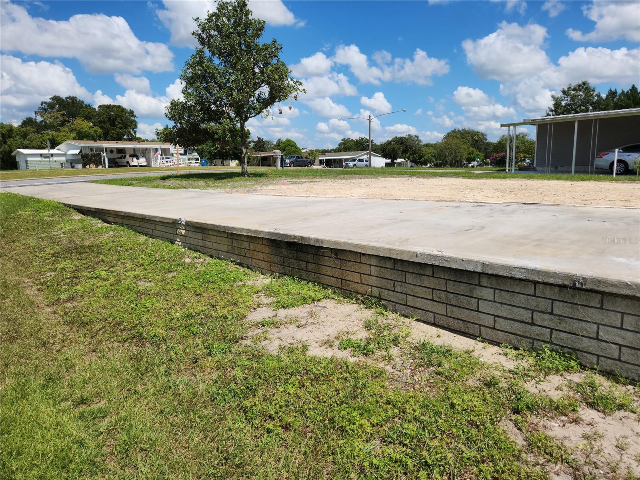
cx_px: 320
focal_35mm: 23
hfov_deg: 73.9
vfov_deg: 58.9
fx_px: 425
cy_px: 240
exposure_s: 1/2359
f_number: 1.8
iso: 20
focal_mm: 5.4
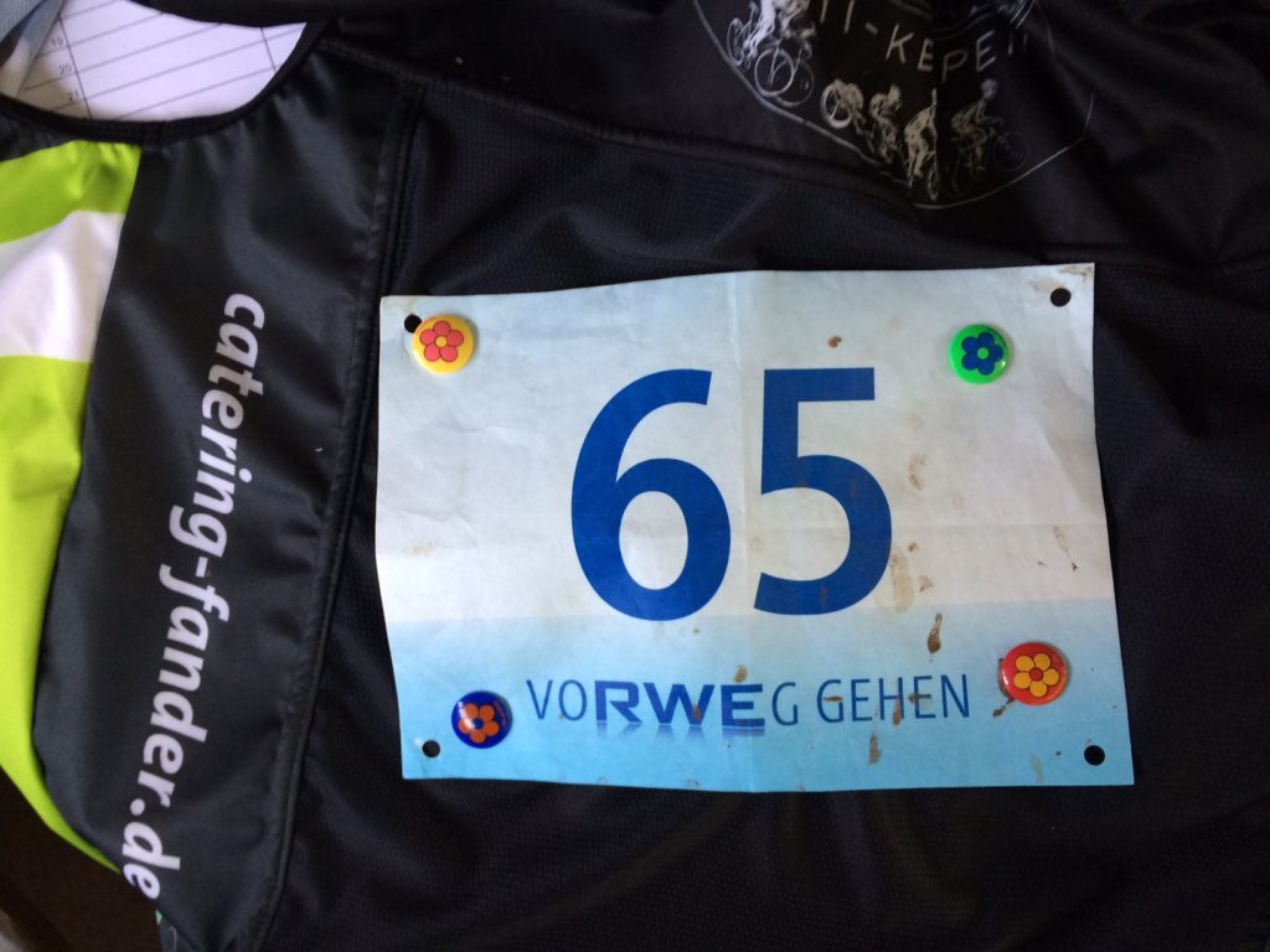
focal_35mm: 29
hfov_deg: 61.7
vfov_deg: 48.2
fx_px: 1064
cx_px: 635
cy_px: 476
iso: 100
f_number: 2.2
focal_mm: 4.15
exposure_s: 1/33
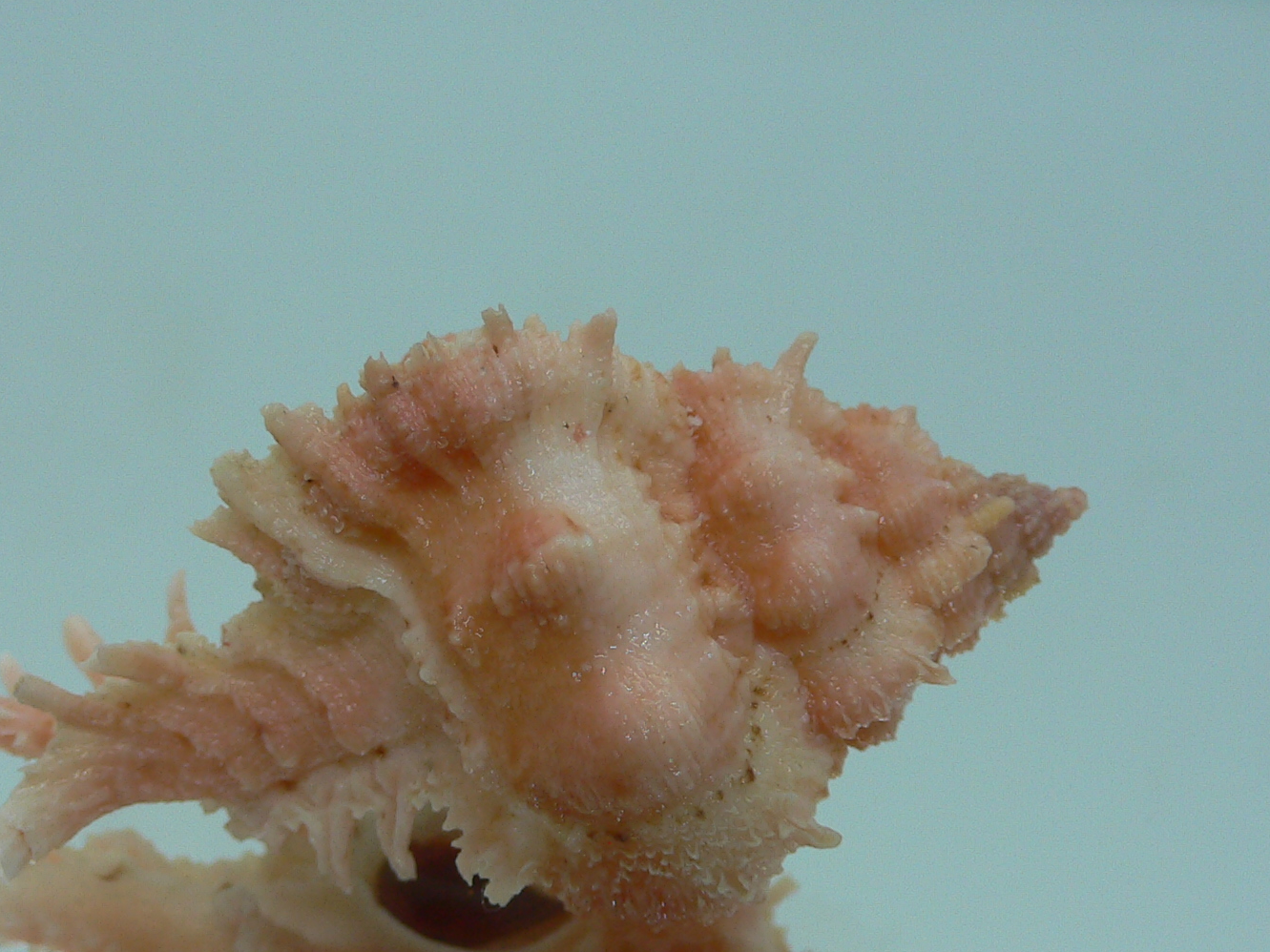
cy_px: 701
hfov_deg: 36.0
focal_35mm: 53
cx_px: 502
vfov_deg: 27.2
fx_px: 1944
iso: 80
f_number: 2.8
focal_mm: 4.6
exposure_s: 1/60
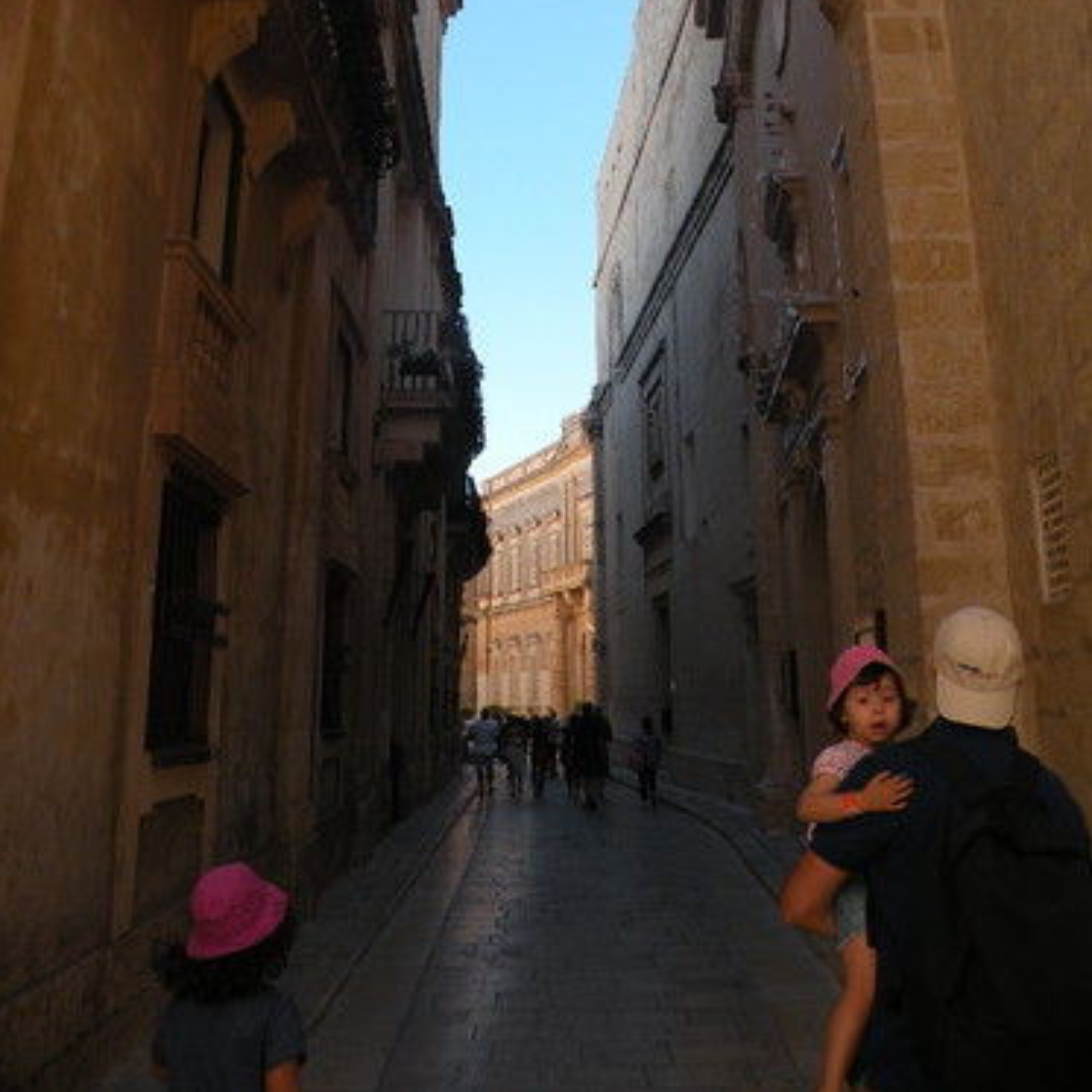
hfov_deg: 51.1
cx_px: 546
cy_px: 366
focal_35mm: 32
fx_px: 1142
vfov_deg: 50.2
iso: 64
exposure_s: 1/332
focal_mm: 4.7
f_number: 2.8
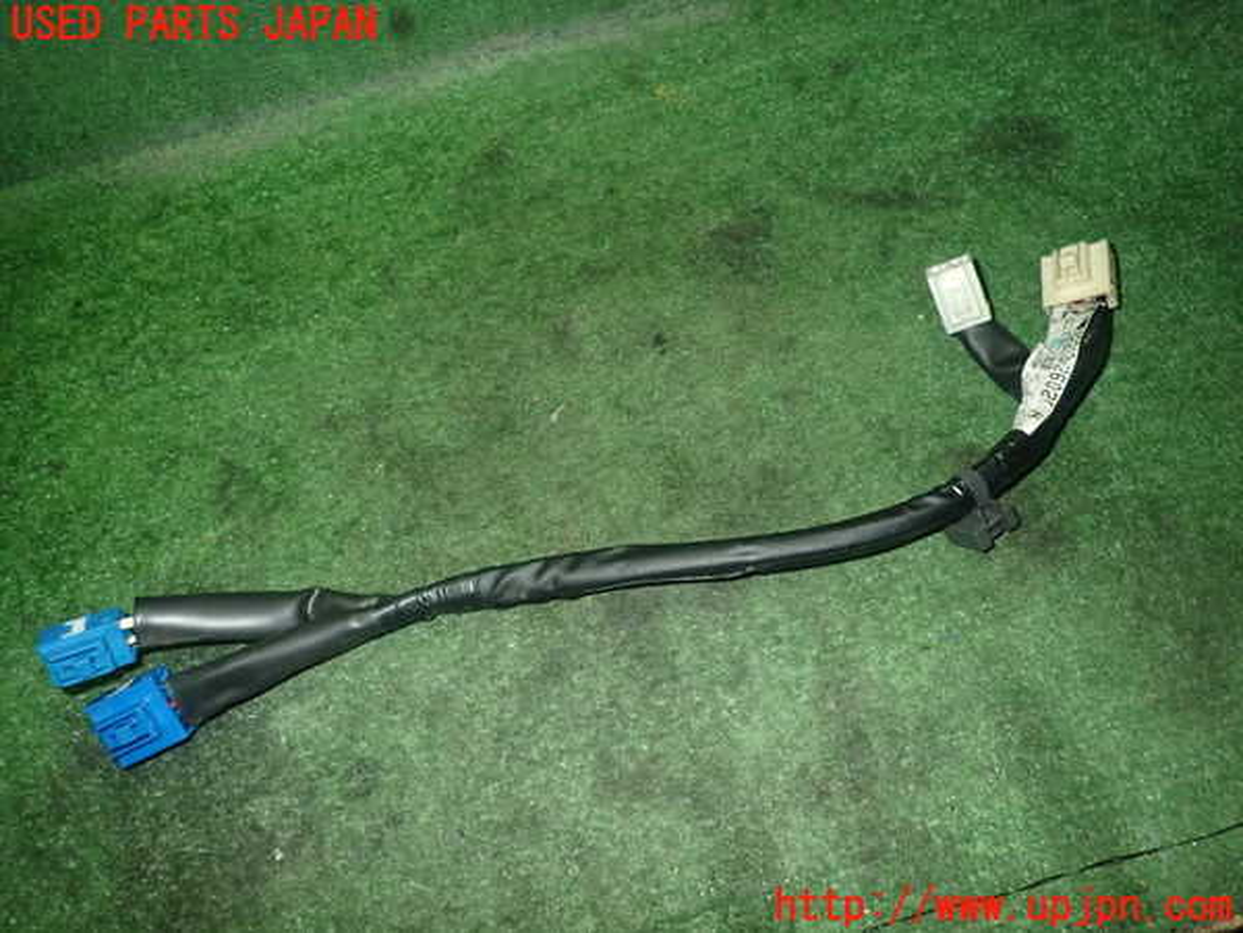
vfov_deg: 54.9
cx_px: 622
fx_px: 898
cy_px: 466
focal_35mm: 25
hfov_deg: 69.4
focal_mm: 4.5
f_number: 5.6
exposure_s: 1/30
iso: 640
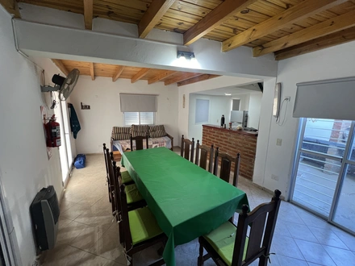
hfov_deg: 106.2
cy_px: 133
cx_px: 178
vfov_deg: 89.9
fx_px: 133
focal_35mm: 13
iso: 160
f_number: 1.8
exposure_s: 1/50
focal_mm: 1.57
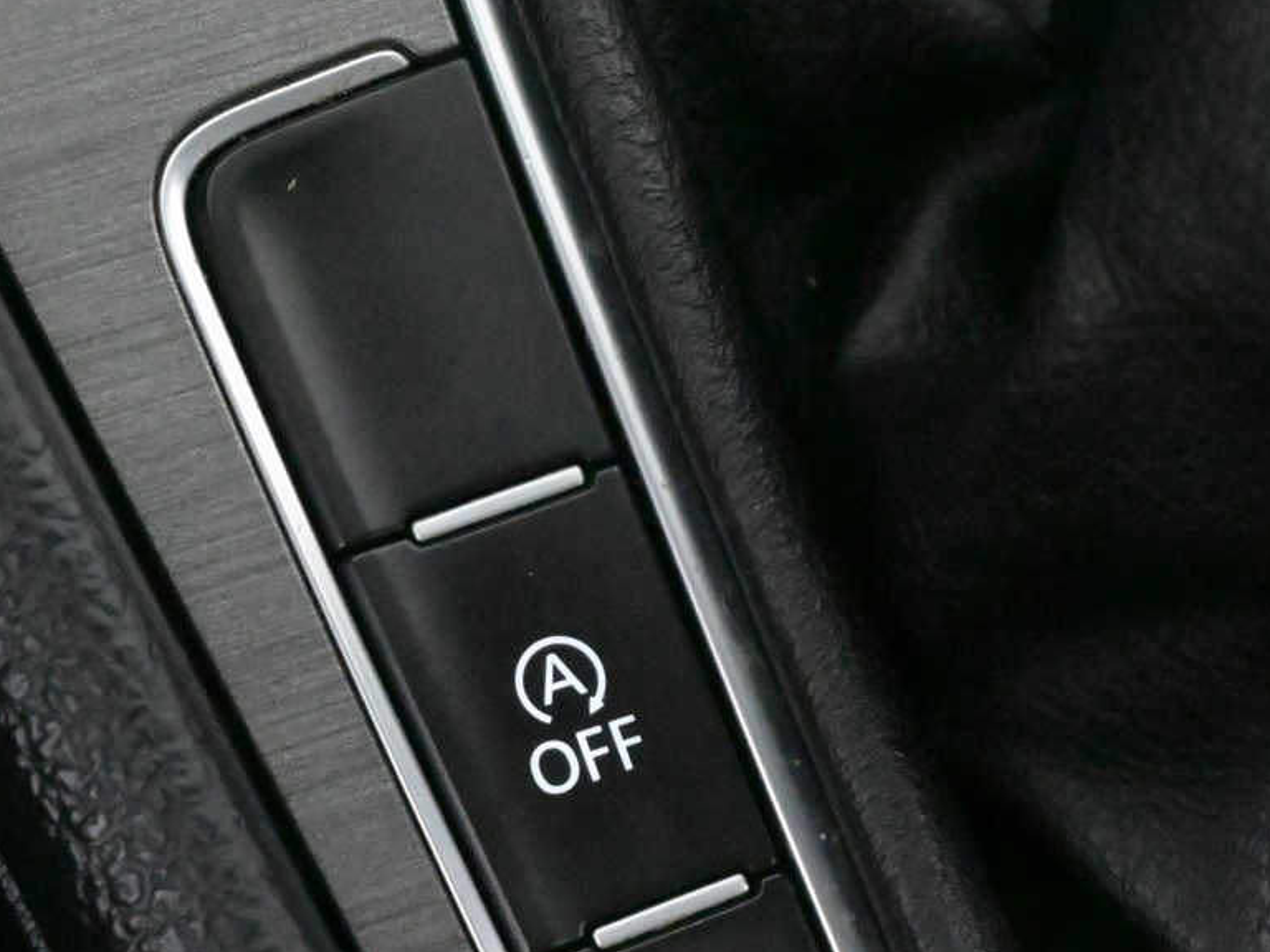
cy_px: 716
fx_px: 5136
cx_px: 554
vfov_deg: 10.6
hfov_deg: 14.1
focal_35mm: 140
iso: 18000
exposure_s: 1/80
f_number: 6
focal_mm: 46
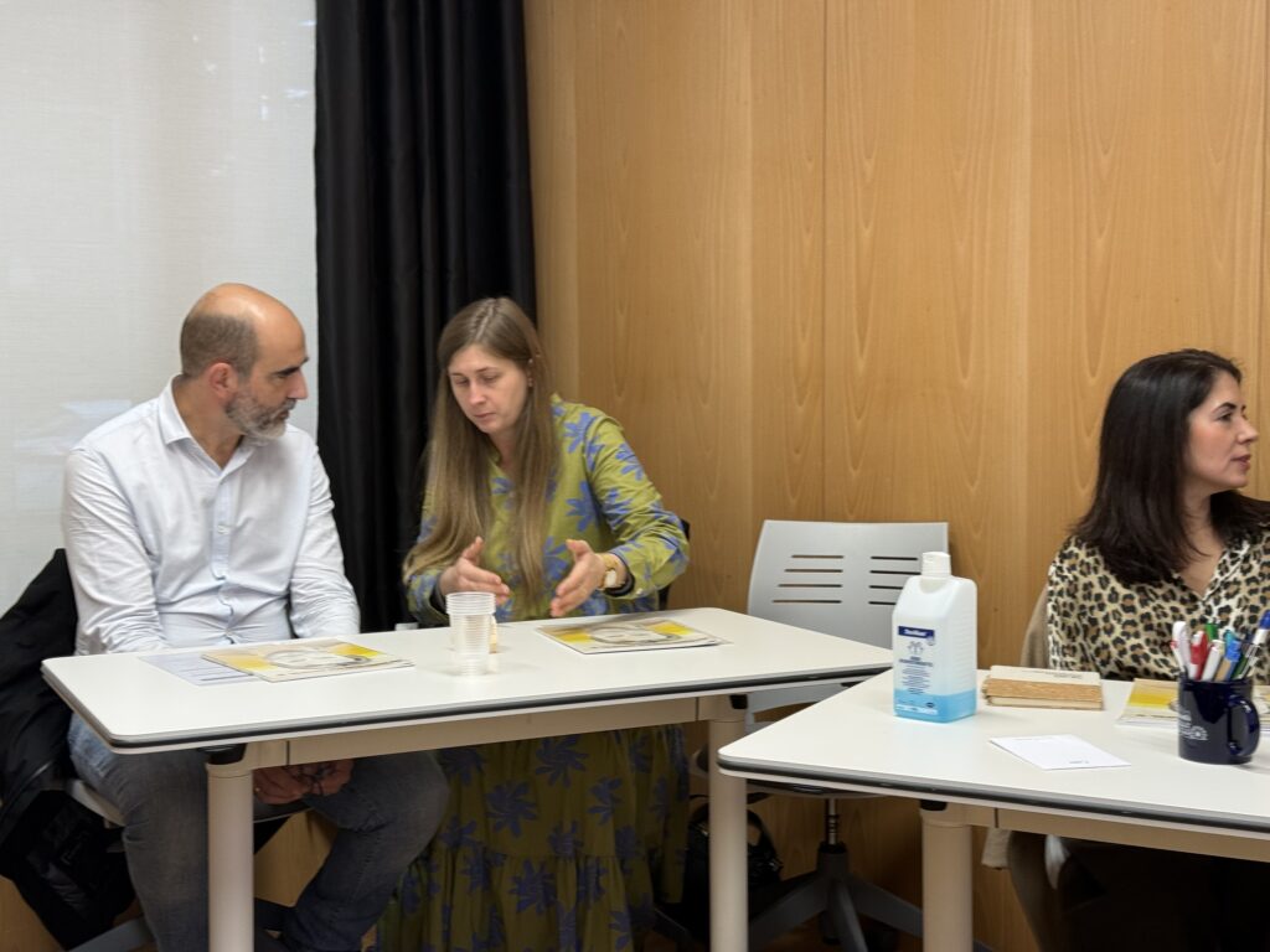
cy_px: 476
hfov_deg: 39.7
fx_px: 1761
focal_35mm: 48
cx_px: 635
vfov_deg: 30.3
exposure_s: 1/50
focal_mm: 6.76
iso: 64
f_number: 1.78
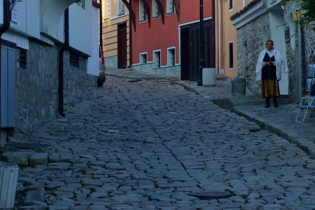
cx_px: 179
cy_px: 48
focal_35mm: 130
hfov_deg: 15.8
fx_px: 1135
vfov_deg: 10.5
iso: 400
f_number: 5.6
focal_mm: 55
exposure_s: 1/320
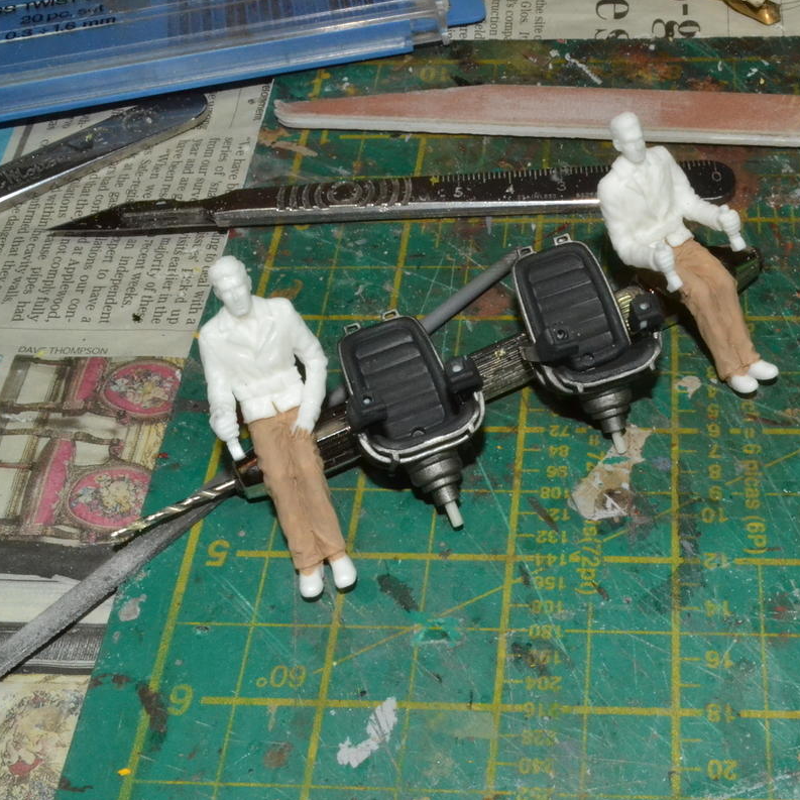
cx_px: 563
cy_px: 402
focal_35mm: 54
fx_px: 1412
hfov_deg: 31.3
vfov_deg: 31.6
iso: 3200
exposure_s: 1/60
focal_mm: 28
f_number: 29
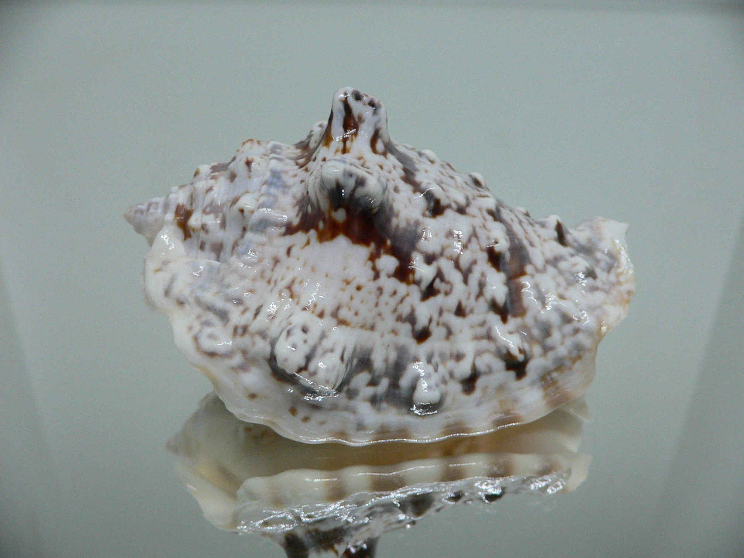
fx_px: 752
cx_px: 372
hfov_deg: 52.6
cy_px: 279
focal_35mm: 35
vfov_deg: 40.7
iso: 200
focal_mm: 4.6
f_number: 2.8
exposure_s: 1/60
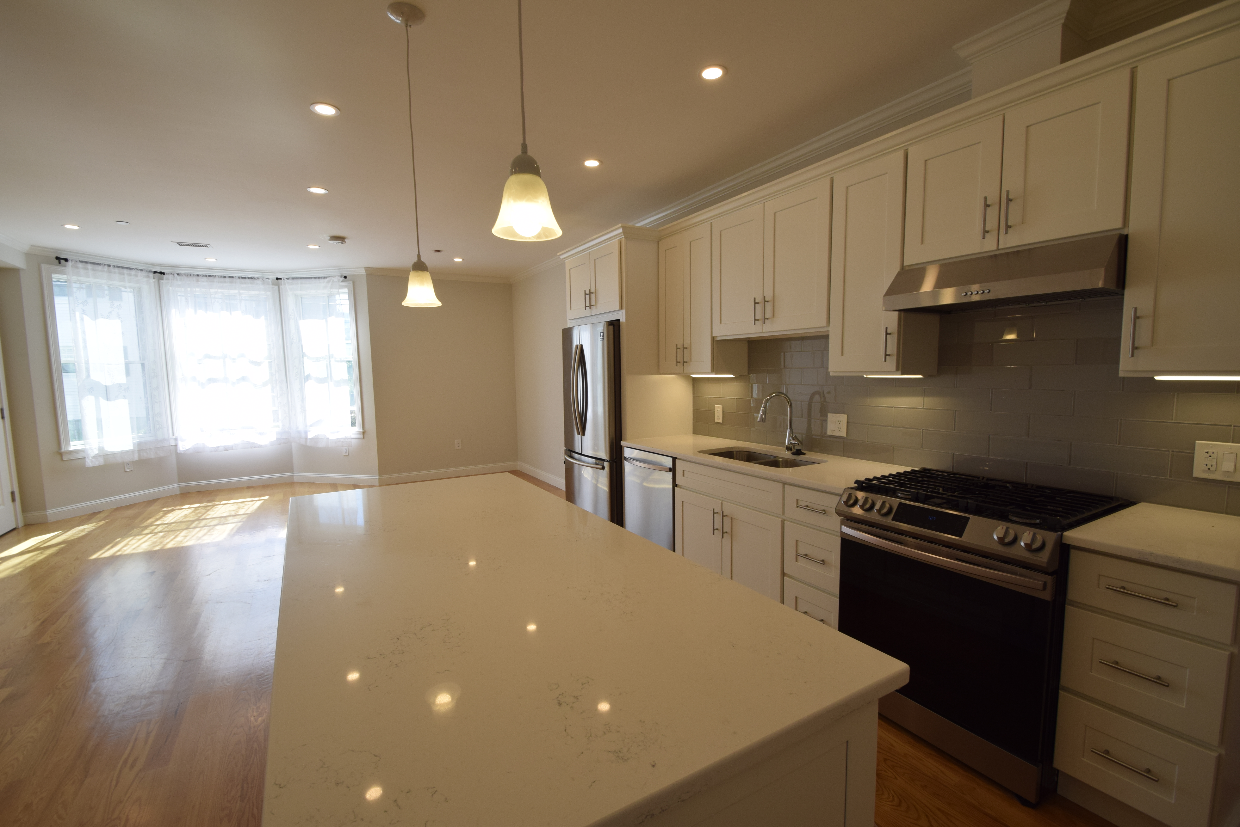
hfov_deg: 100.4
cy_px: 414
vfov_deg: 77.3
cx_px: 620
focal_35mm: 15
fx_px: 517
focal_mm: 10
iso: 400
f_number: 7.1
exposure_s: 1/160
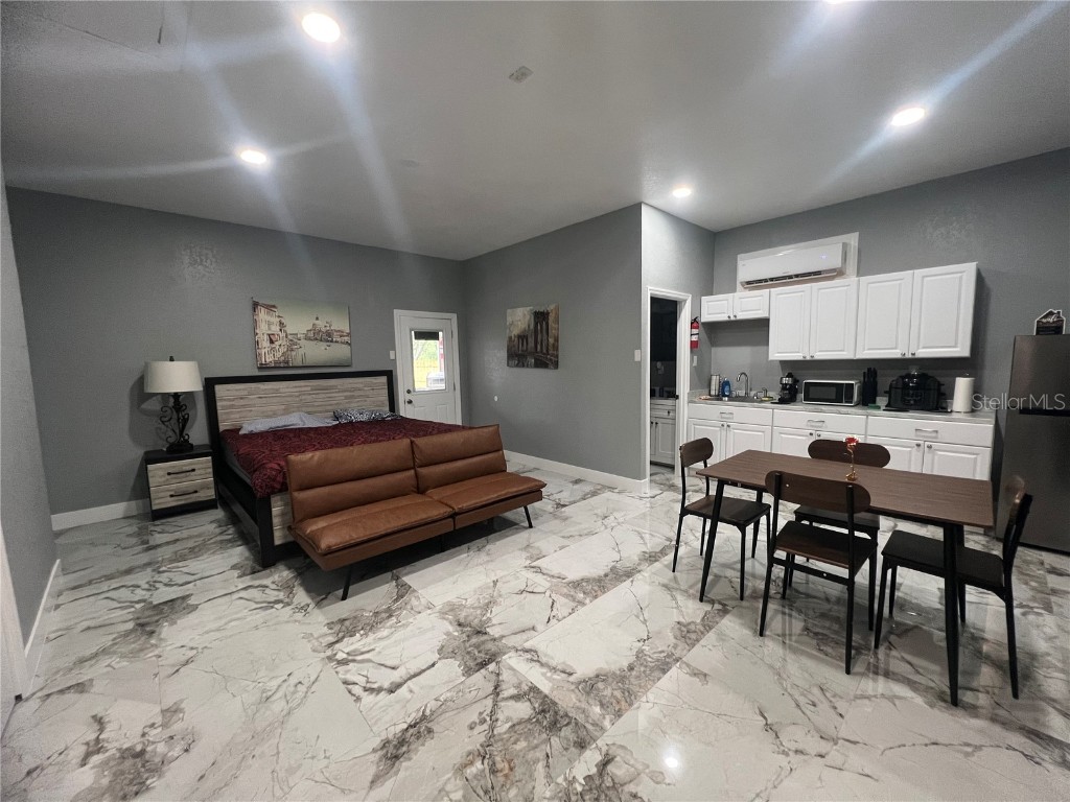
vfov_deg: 89.9
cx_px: 535
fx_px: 402
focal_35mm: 13
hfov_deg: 106.2
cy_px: 401
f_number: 1.8
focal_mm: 1.57
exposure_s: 1/60
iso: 250
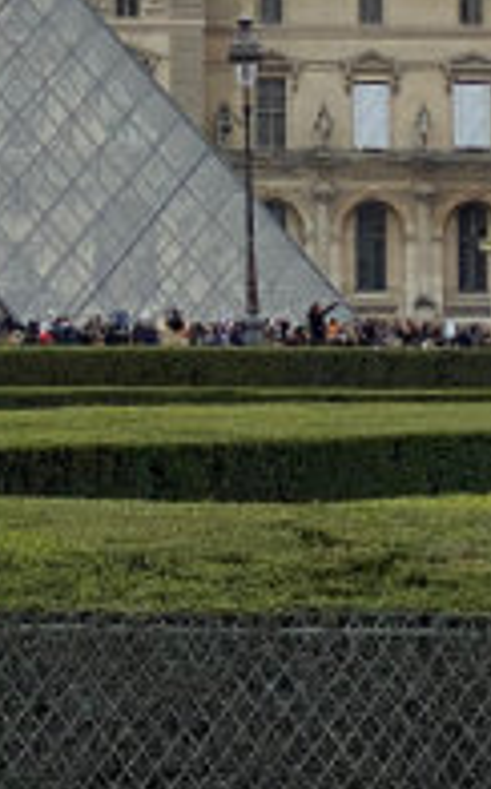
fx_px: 4831
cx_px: -24
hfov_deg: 5.8
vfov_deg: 9.2
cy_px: -258
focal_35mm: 225
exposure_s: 1/421
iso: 20
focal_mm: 6
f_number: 2
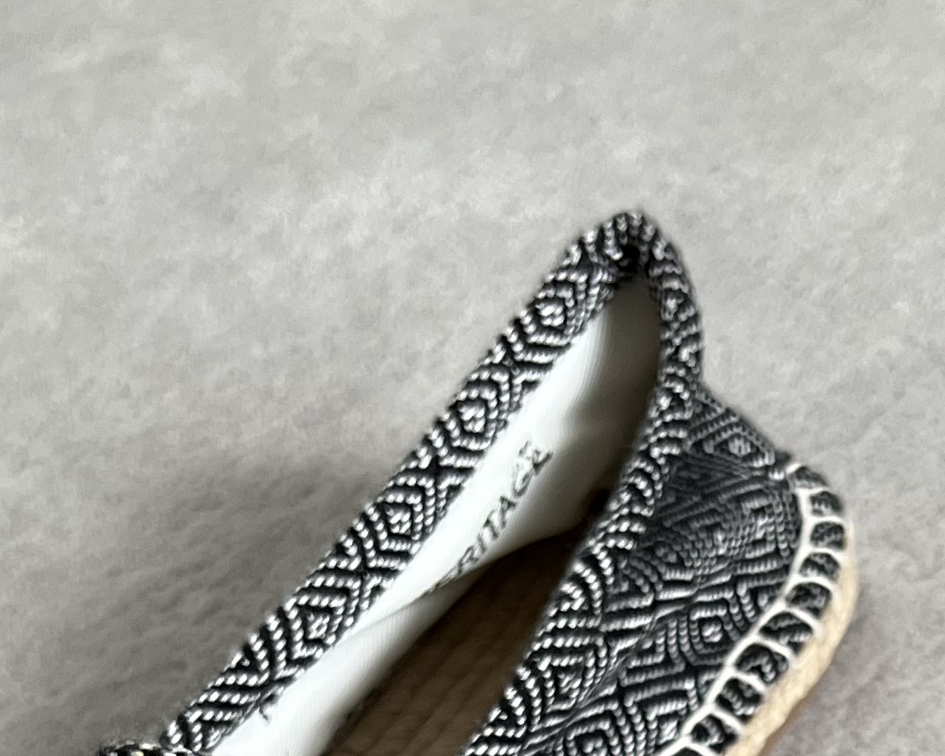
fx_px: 2685
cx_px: 814
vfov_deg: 14.5
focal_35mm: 96
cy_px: 1268
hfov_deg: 19.7
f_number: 1.5
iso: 125
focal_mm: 5.7
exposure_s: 1/107
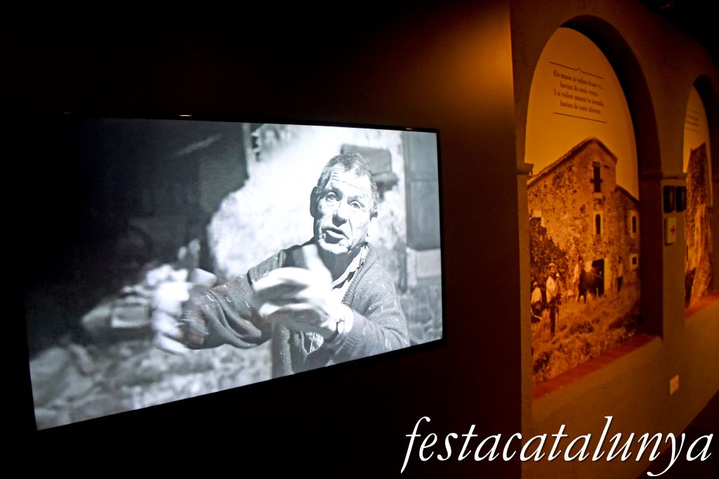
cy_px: 240
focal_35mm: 27
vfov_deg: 47.9
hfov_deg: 67.4
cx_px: 360
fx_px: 539
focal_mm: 18
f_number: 4
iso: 800
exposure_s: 1/60
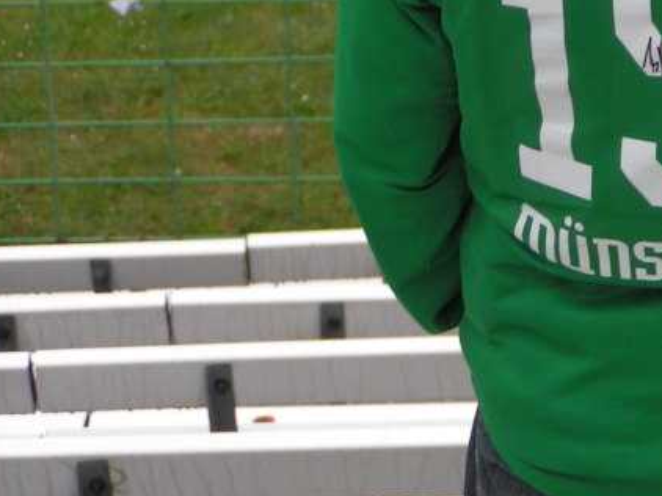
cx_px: 610
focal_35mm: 258
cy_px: 116
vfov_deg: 5.8
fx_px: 4931
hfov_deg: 7.7
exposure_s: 1/160
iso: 50
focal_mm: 20.9
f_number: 3.5
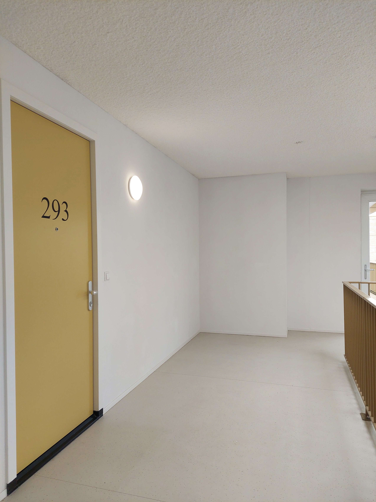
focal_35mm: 25
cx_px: 188
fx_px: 362
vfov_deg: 69.4
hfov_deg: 54.9
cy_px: 251
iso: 64
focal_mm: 5.23
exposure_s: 1/100
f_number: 1.8
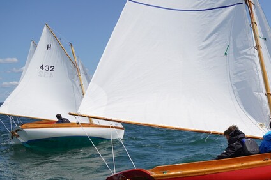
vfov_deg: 25.9
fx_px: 384
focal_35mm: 51
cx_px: 214
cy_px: 150
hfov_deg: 37.6
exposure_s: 1/1250
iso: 100
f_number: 4.5
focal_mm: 18
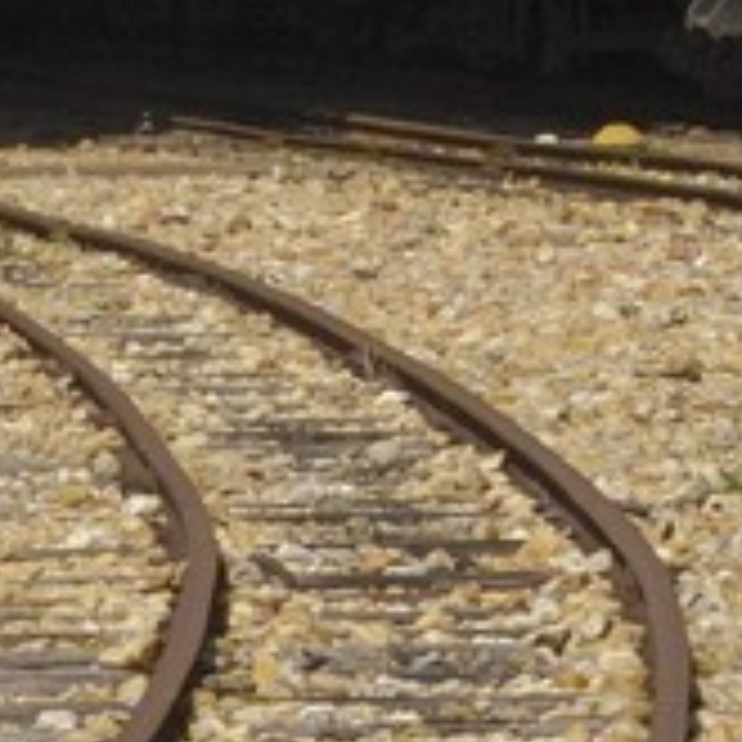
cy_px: -1246
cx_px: 2946
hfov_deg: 3.2
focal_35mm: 519
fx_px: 12586
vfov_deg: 3.3
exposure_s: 1/160
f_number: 11
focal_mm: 42
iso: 100
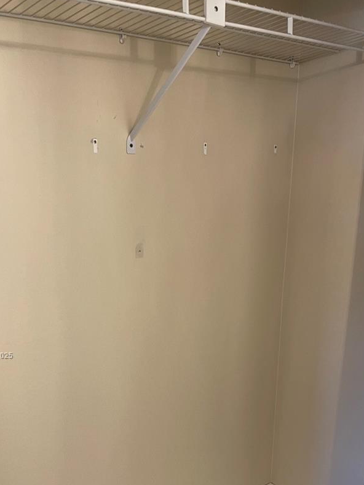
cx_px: 176
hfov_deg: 37.7
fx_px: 533
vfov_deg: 47.4
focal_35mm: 38
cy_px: 356
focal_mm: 5.1
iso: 125
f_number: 1.6
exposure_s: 1/60
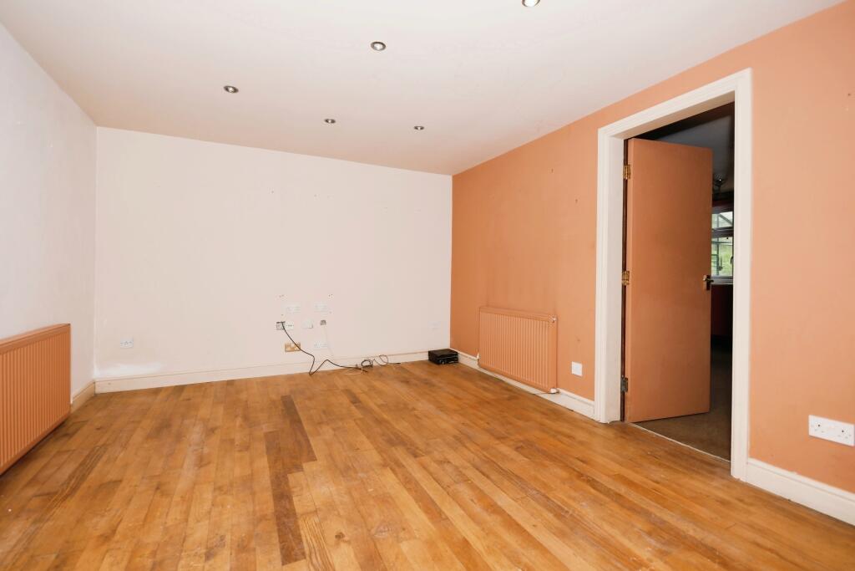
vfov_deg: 77.3
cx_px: 428
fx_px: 356
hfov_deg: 100.4
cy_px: 286
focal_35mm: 15
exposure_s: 1/60
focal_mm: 10
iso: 400
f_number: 8
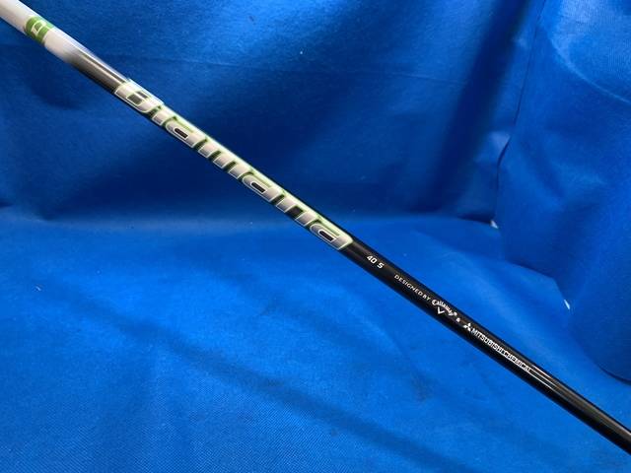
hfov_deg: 67.3
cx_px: 316
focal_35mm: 26
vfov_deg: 53.1
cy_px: 236
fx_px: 474
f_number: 1.8
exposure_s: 1/60
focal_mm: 4.25
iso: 125
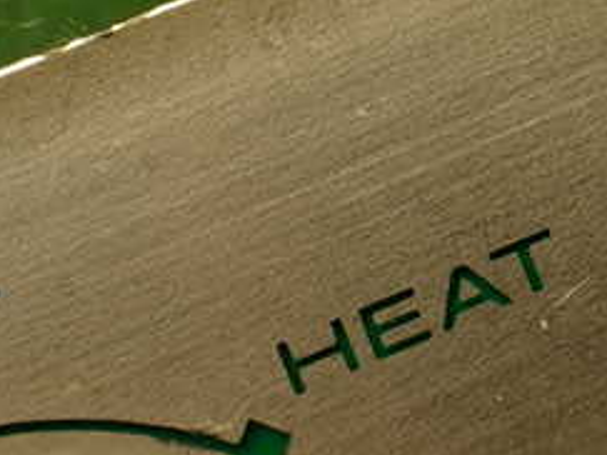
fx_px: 1385
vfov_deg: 18.2
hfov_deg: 24.1
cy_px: 0
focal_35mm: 79
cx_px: 540
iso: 200
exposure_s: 1/30
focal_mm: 5.79
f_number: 2.4
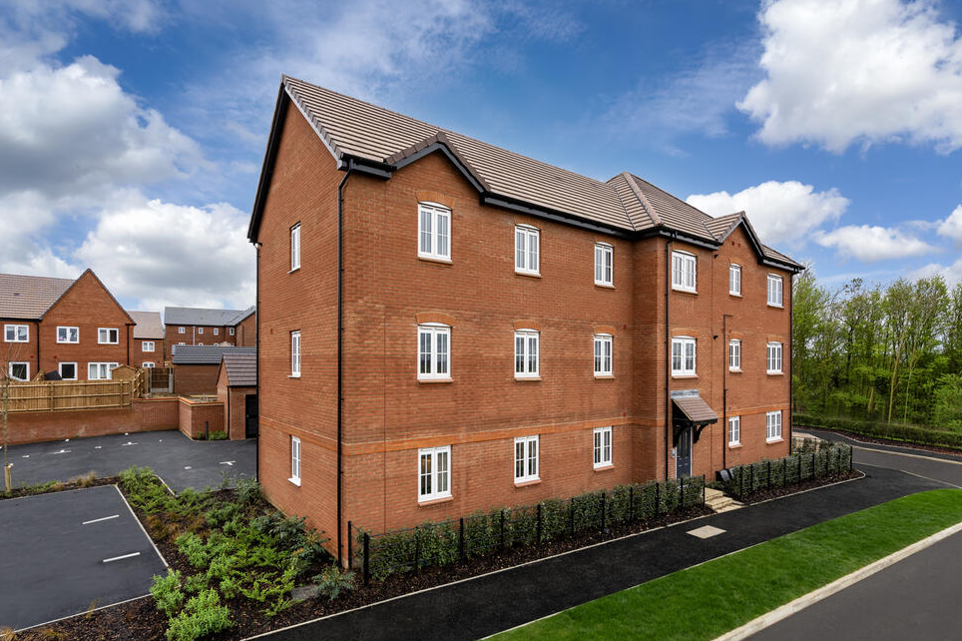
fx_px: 454
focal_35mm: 17
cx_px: 501
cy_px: 330
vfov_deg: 70.4
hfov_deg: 93.2
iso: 400
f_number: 10
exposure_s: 1/200
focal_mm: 16
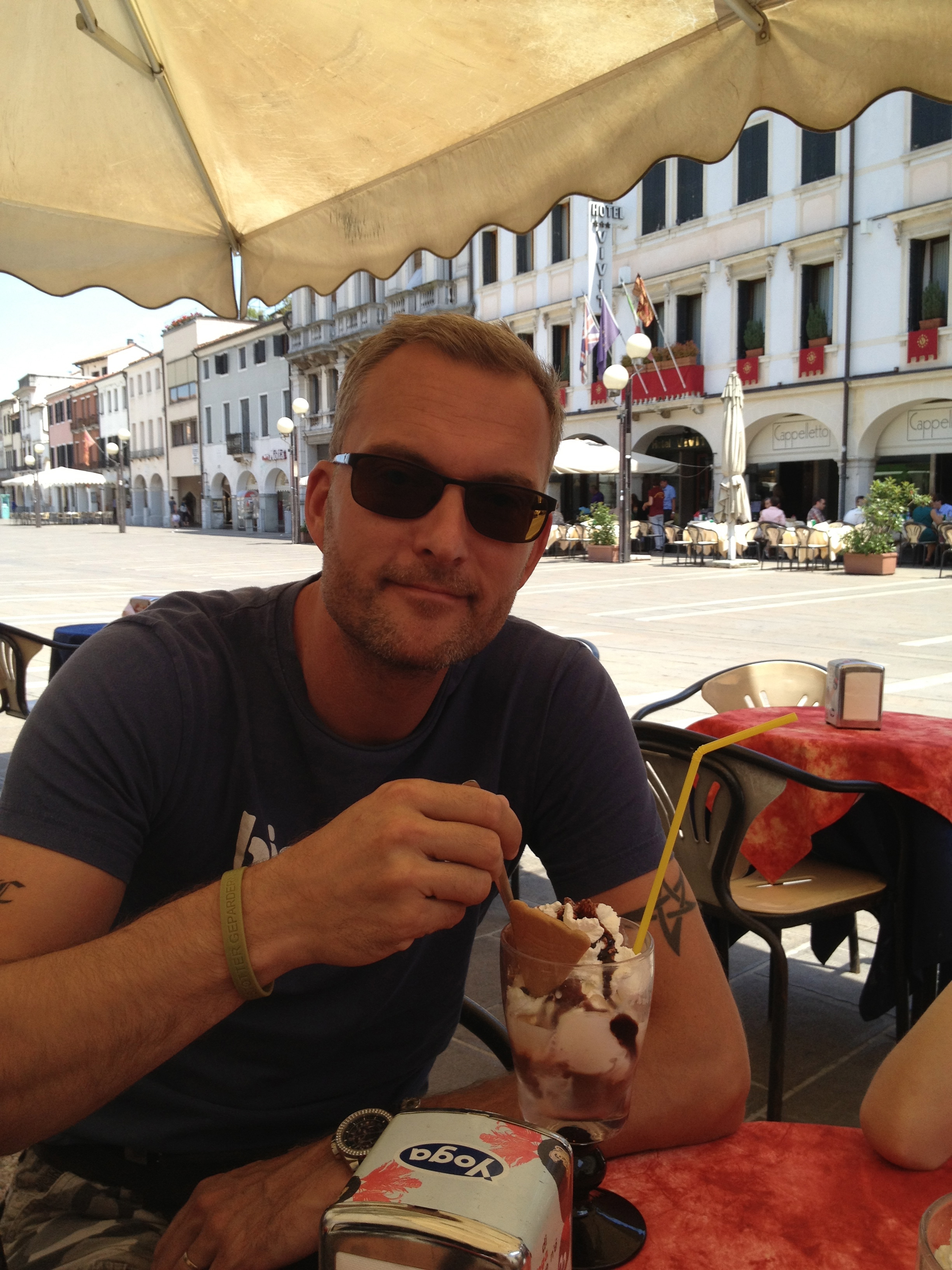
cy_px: 635
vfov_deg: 52.6
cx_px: 476
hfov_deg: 40.7
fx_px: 1283
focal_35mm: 35
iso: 50
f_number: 2.4
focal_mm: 4.28
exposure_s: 1/649
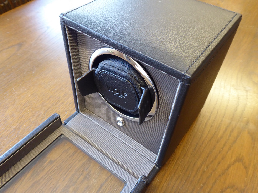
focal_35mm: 29
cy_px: 96
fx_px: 216
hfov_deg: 61.7
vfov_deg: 48.2
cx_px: 129
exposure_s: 1/15
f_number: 3.5
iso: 400
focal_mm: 5
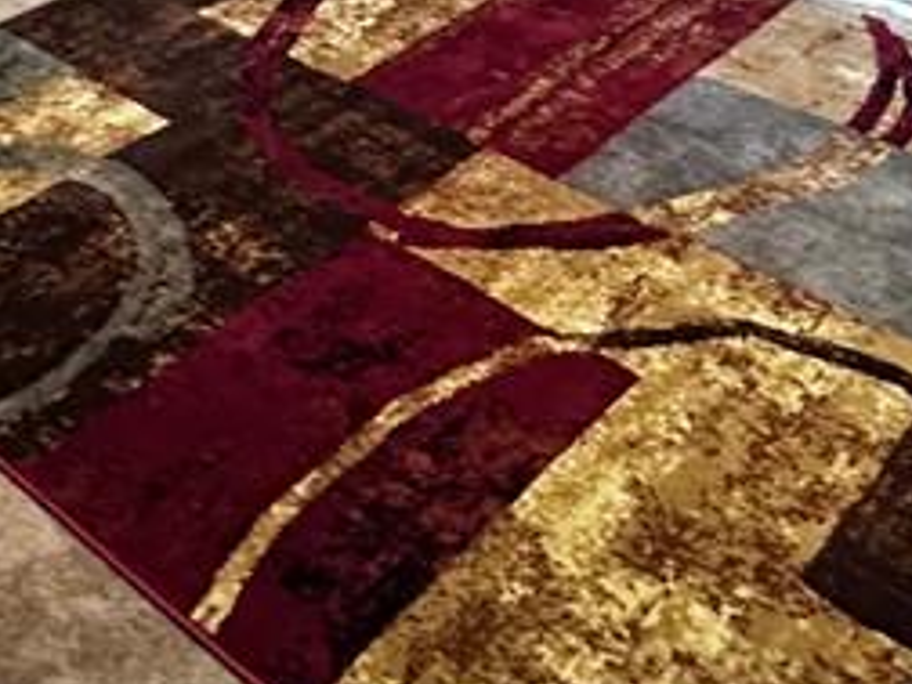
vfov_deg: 18.8
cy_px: -597
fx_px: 1502
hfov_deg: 33.7
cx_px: 514
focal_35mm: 57
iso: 800
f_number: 2.2
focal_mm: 2.22
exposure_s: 1/40
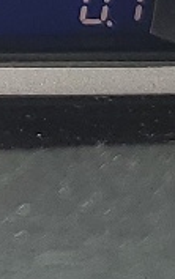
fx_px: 1895
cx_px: -274
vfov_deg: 8.2
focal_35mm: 249
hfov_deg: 5.1
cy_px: -199
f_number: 1.5
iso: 50
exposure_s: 1/182
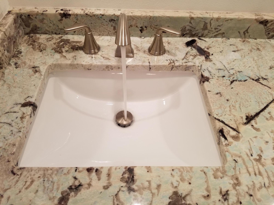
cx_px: 137
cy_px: 102
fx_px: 206
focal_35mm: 26
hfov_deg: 67.3
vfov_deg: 53.1
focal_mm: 4.2
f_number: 1.7
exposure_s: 1/60
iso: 100
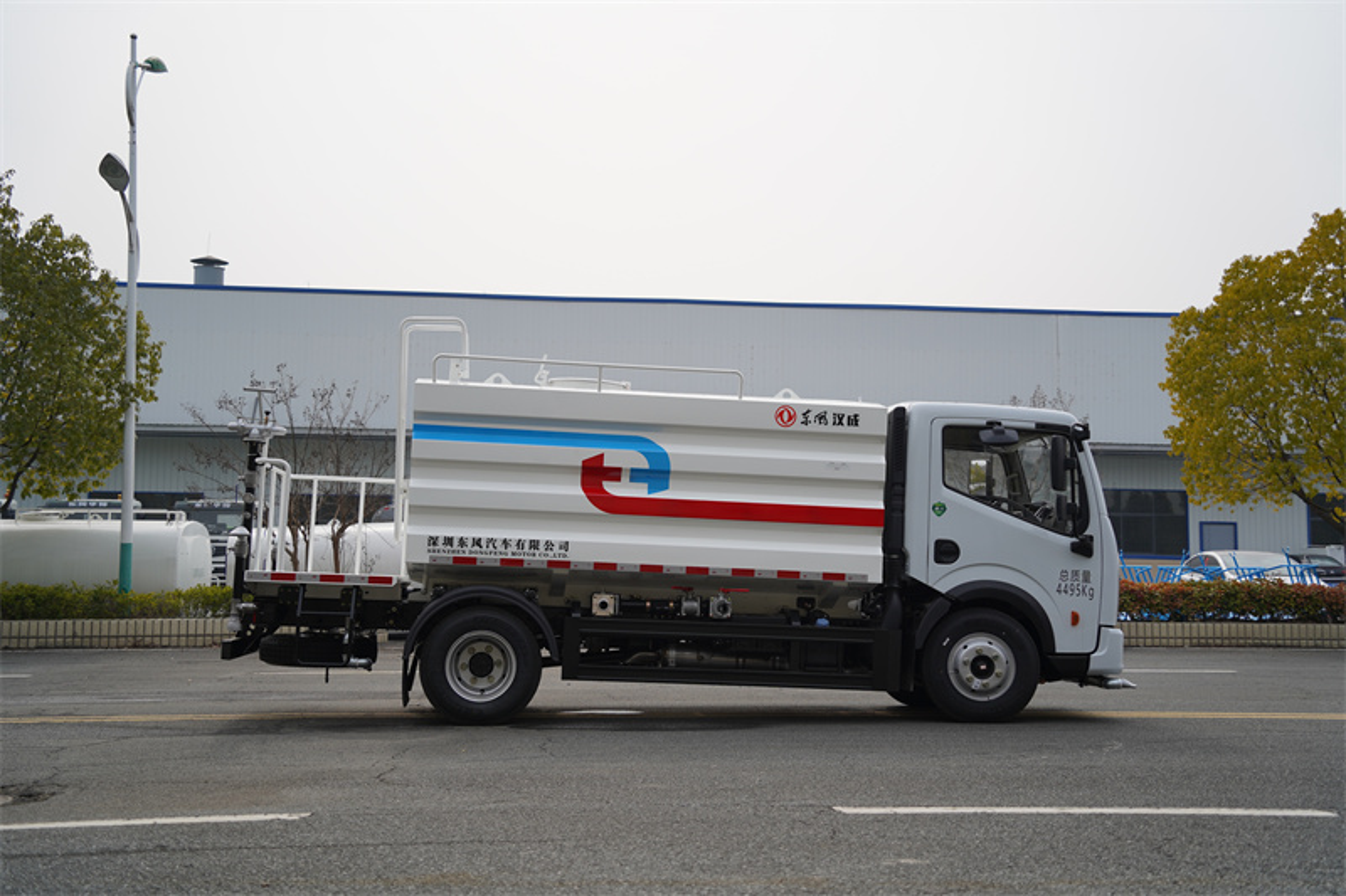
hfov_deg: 43.6
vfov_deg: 29.9
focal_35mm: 45
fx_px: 1682
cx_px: 673
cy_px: 448
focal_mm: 45
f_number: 3.5
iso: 100
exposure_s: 1/1000
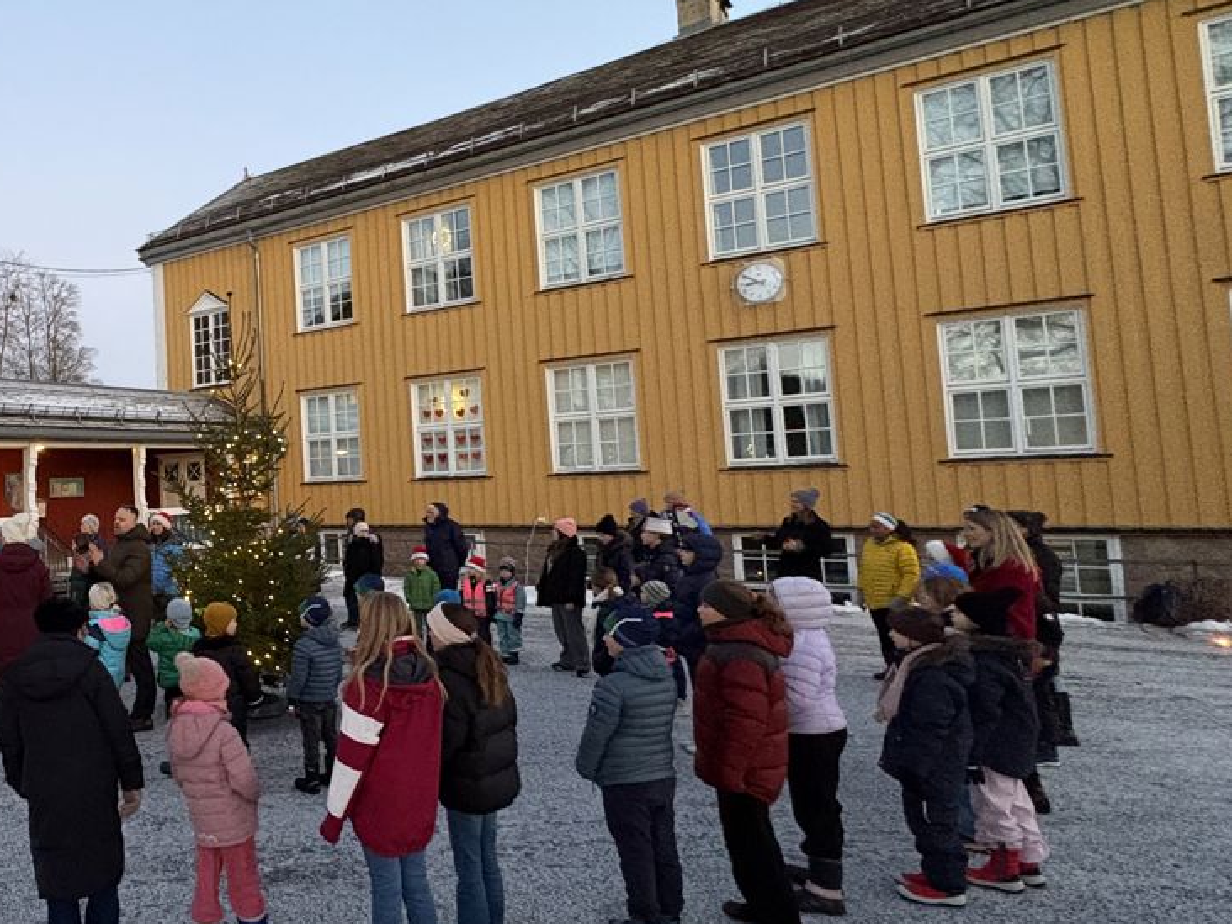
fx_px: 925
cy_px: 427
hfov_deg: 57.8
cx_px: 125
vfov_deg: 53.0
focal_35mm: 26
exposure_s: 1/60
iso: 500
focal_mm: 2.22
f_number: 2.2
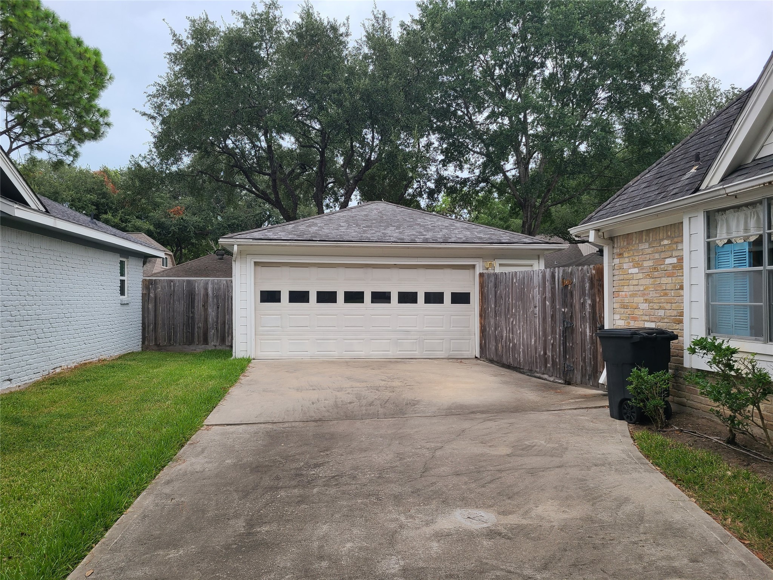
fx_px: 581
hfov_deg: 67.3
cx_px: 386
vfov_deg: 53.1
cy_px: 290
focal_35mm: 26
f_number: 1.8
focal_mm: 5.4
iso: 40
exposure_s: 1/407
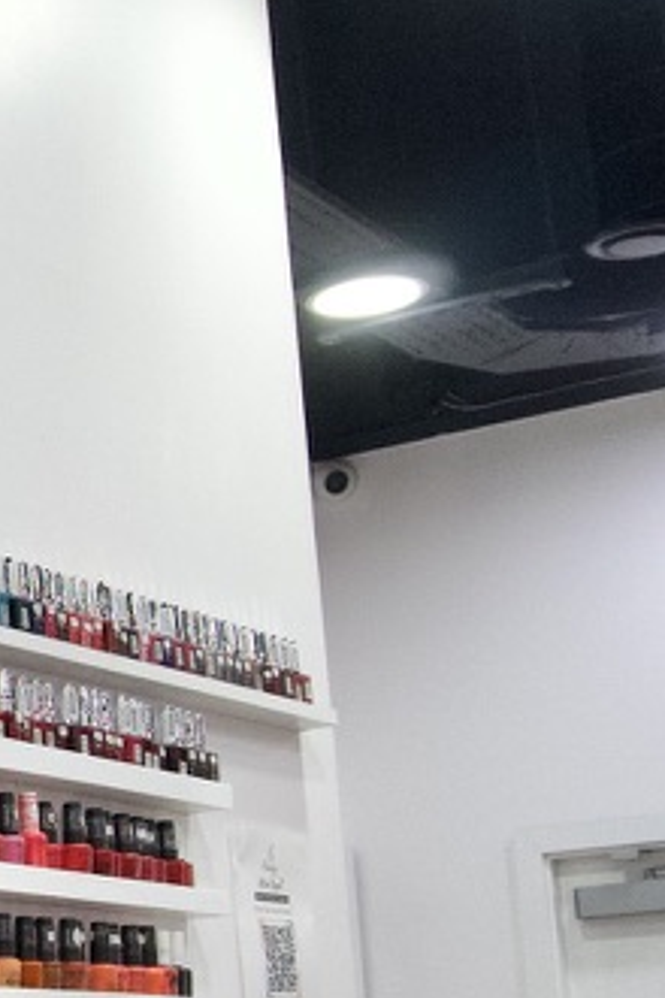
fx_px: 2189
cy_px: 844
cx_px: -738
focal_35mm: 79
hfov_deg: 14.0
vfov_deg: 25.1
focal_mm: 16
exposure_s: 1/250
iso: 2000
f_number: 4.5
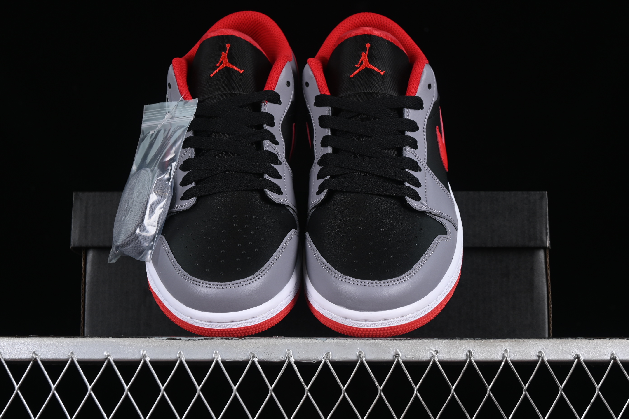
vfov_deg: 18.2
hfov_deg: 27.0
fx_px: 1310
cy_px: 210
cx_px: 314
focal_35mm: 75
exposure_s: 1/60
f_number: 7.1
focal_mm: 50
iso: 160
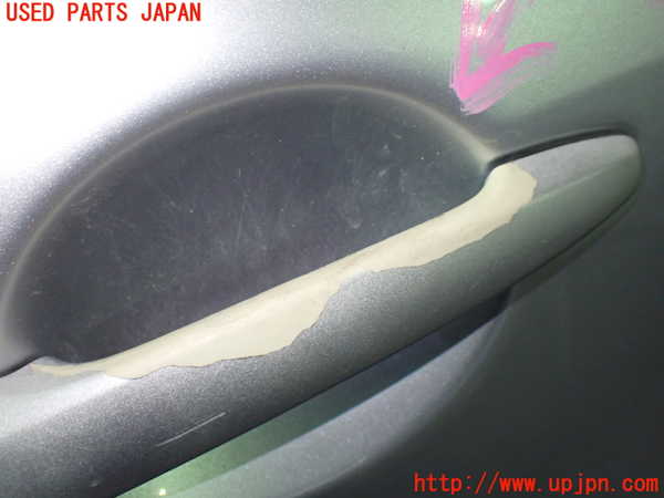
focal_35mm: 30
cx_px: 332
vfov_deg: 46.8
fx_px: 575
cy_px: 249
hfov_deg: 60.0
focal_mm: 5.4
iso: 640
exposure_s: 1/125
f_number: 2.3
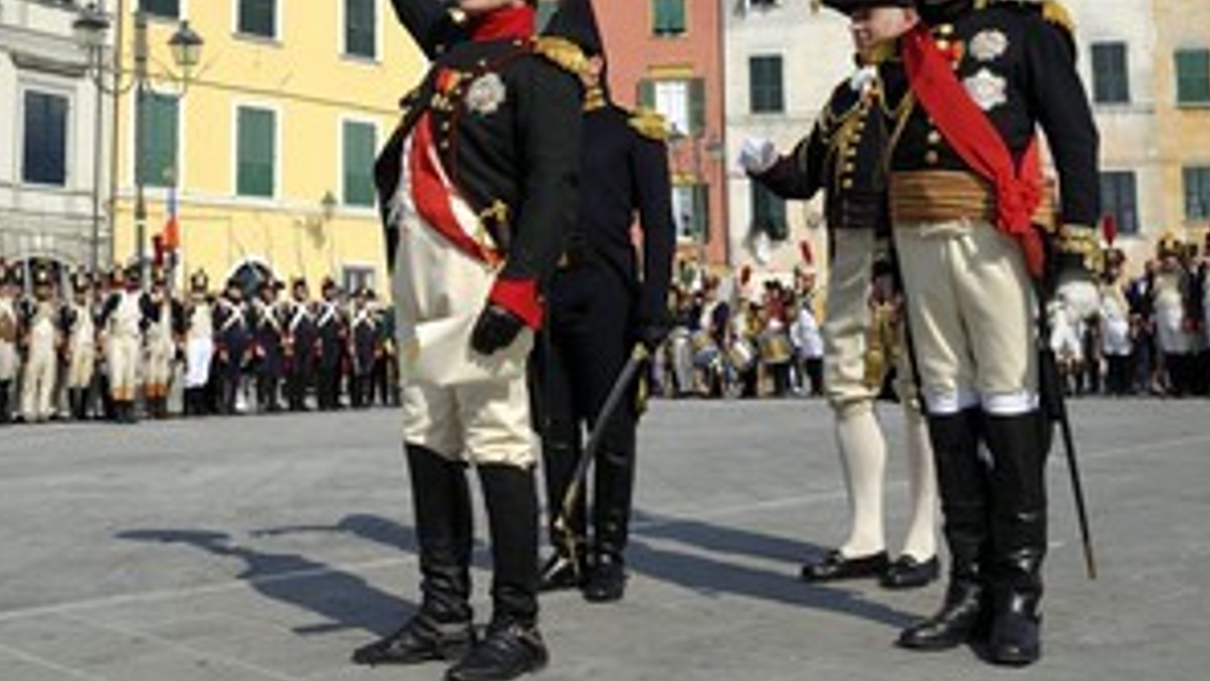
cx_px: 375
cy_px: 171
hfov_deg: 46.4
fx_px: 1380
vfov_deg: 27.3
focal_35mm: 43
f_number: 10
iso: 200
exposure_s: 1/320
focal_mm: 29
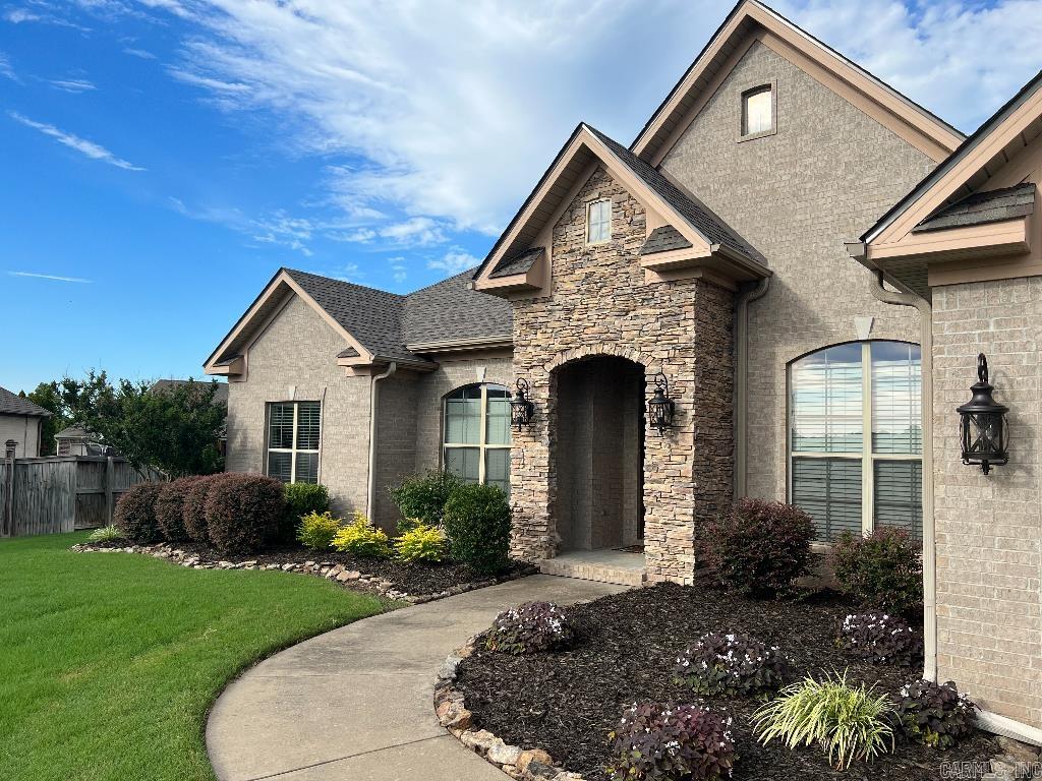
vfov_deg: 53.1
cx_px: 521
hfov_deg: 67.3
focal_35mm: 26
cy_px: 390
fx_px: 783
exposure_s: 1/2762
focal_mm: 5.7
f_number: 1.5
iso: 50
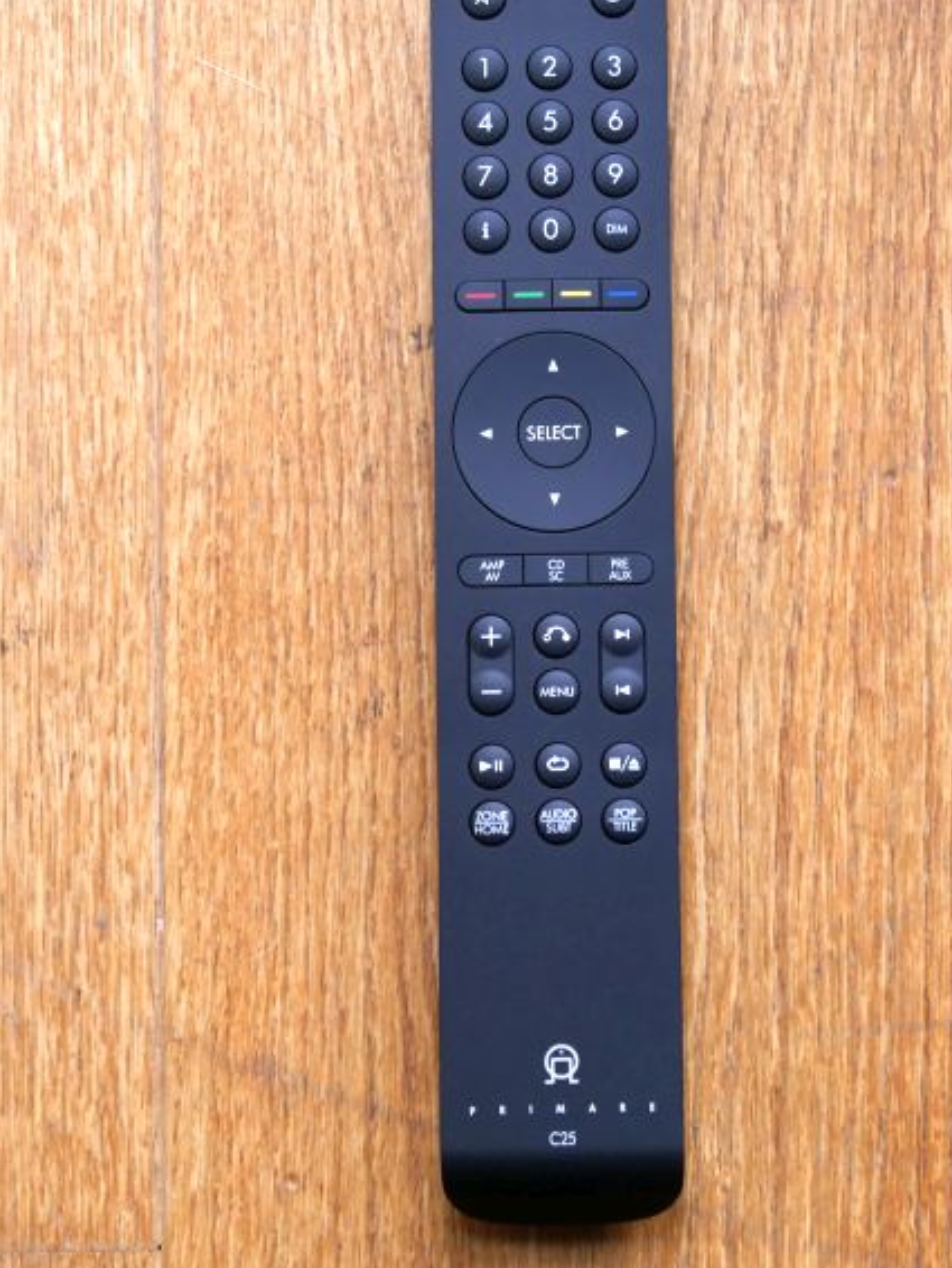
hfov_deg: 11.4
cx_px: 564
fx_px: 4763
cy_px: 599
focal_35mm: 130
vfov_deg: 15.2
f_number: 4.9
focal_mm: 46
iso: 800
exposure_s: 1/100
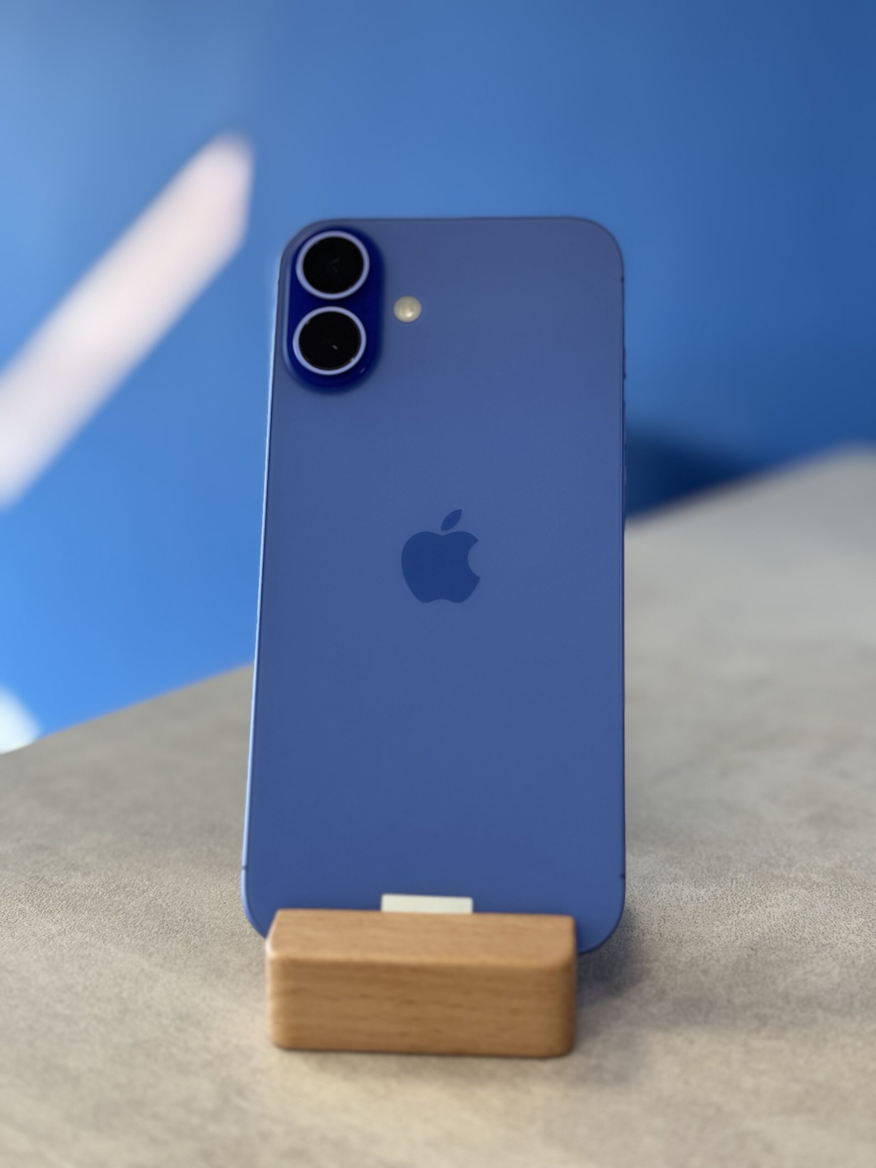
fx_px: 1620
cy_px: 584
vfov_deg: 39.7
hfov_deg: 30.3
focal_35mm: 48
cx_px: 438
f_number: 1.78
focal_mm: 6.76
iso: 64
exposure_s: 1/100
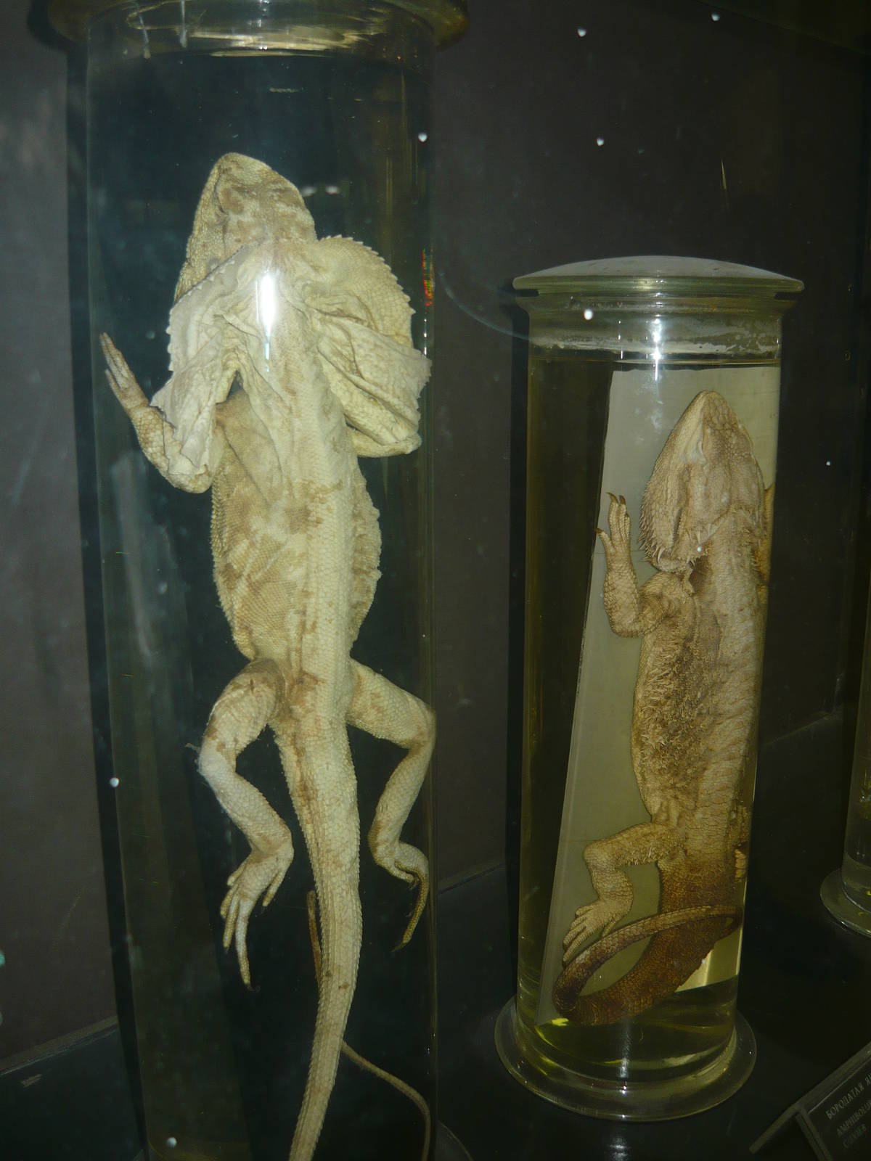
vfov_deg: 55.4
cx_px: 436
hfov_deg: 42.9
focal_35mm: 33
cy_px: 580
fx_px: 1107
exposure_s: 1/30
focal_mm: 5.5
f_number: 2.8
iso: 100
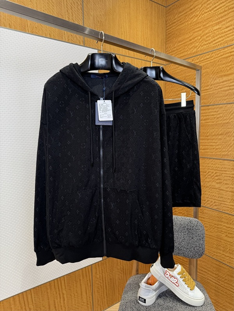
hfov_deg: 56.8
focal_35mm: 24
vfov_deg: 71.6
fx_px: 216
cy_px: 156
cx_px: 117
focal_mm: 6.76
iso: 80
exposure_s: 1/100
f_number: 1.78
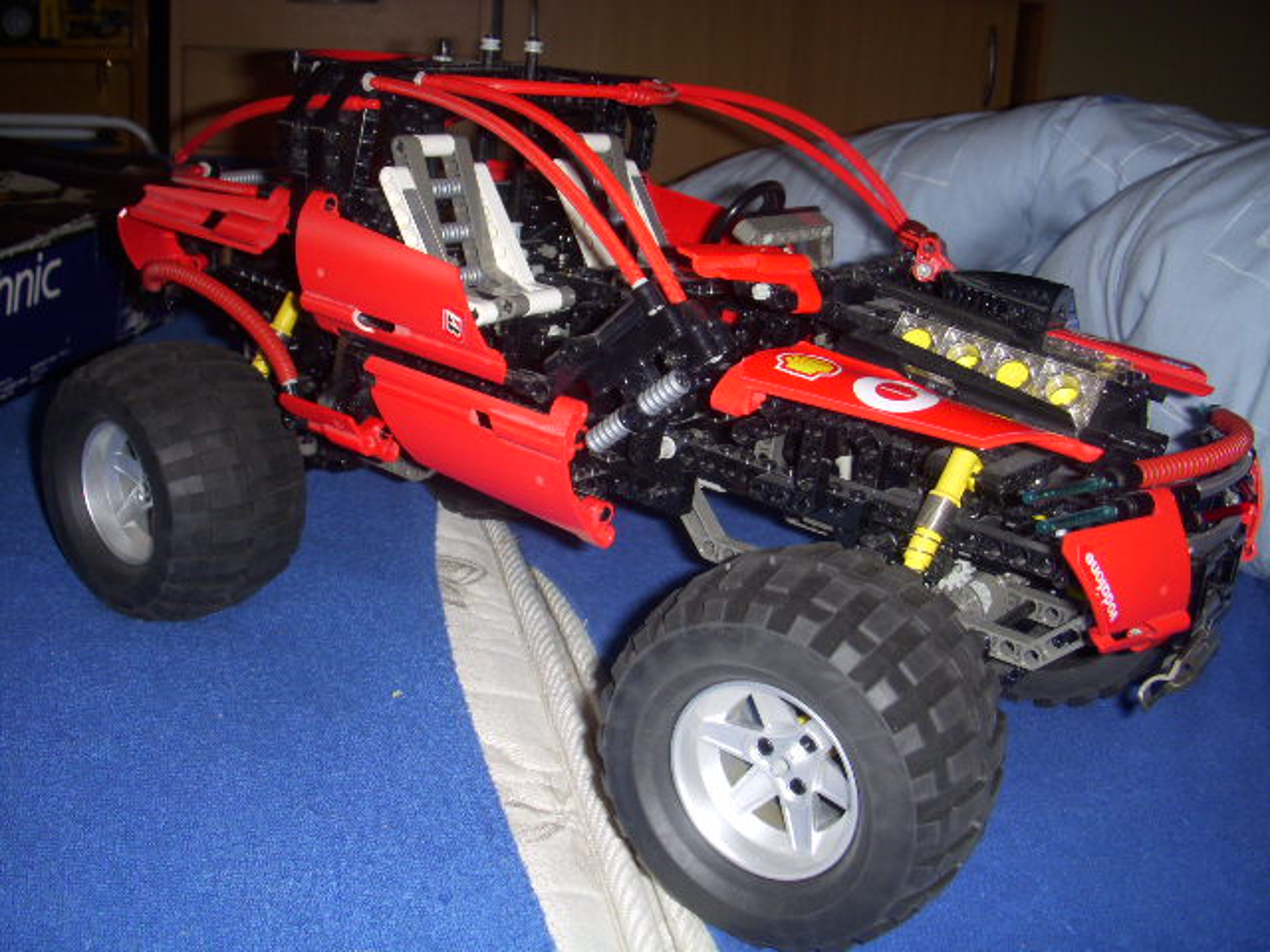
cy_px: 476
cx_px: 635
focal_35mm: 38
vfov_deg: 37.7
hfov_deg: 49.0
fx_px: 1394
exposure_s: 1/30
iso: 100
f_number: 3.3
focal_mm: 6.3
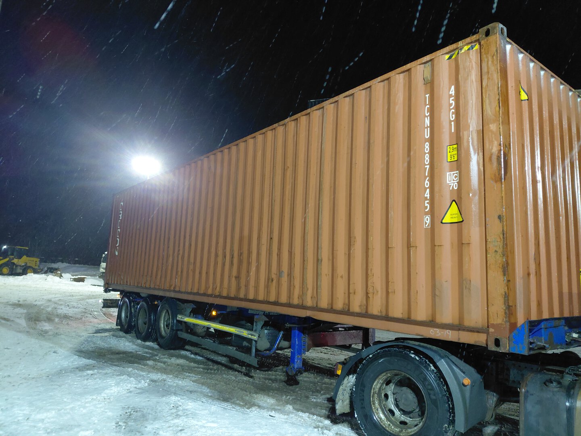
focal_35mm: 25
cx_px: 290
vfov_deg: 54.9
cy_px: 218
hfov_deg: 69.4
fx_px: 420
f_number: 1.8
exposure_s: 1/25
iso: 400
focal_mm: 4.69
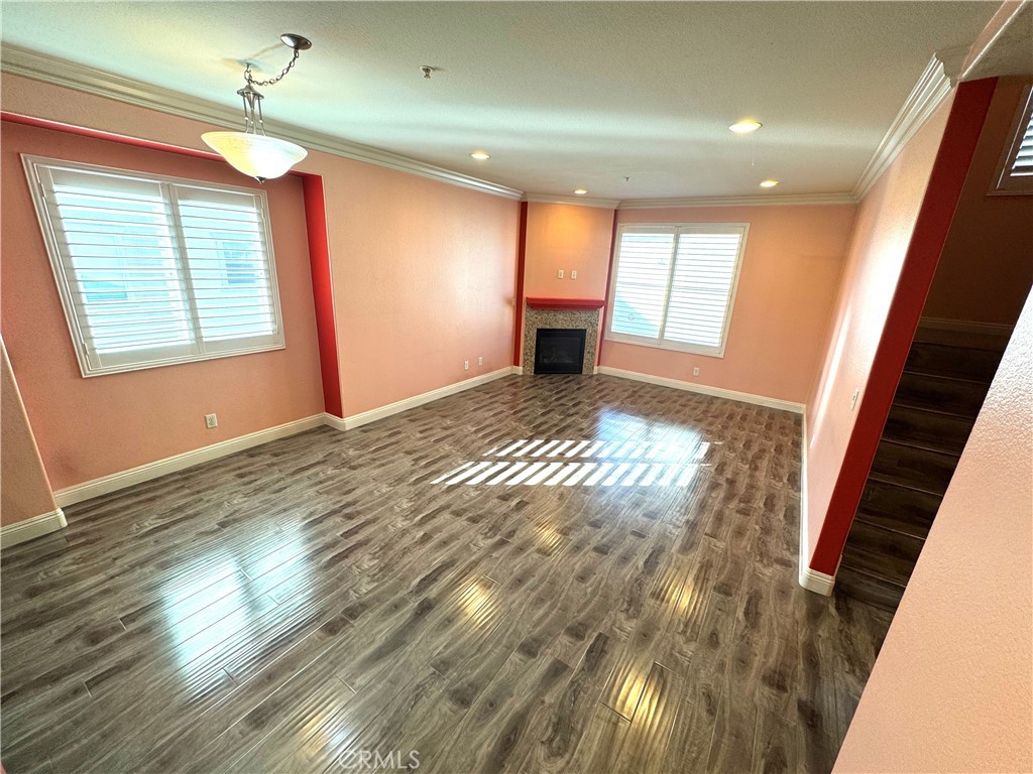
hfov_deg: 102.1
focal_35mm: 14
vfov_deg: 85.7
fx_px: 418
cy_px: 387
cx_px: 516
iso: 80
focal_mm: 2.22
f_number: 2.2
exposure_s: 1/120
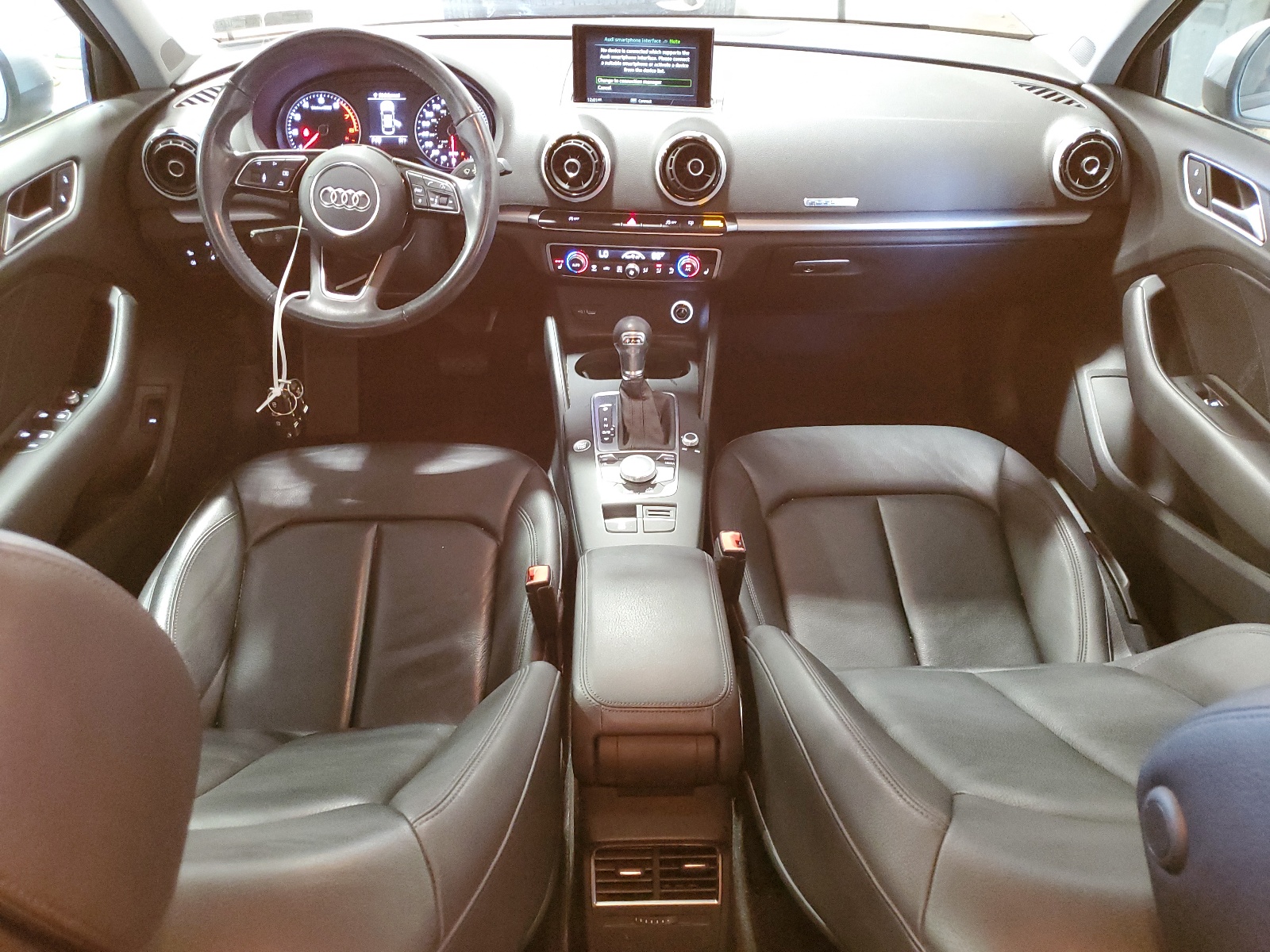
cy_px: 476
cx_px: 635
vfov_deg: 53.1
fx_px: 954
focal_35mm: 26
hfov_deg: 67.3
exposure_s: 1/15
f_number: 1.5
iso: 550
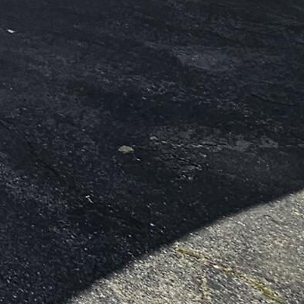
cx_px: -457
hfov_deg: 13.4
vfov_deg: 16.9
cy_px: -211
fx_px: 874
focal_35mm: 88
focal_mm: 2.2
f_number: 2.2
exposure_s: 1/1994
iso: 50
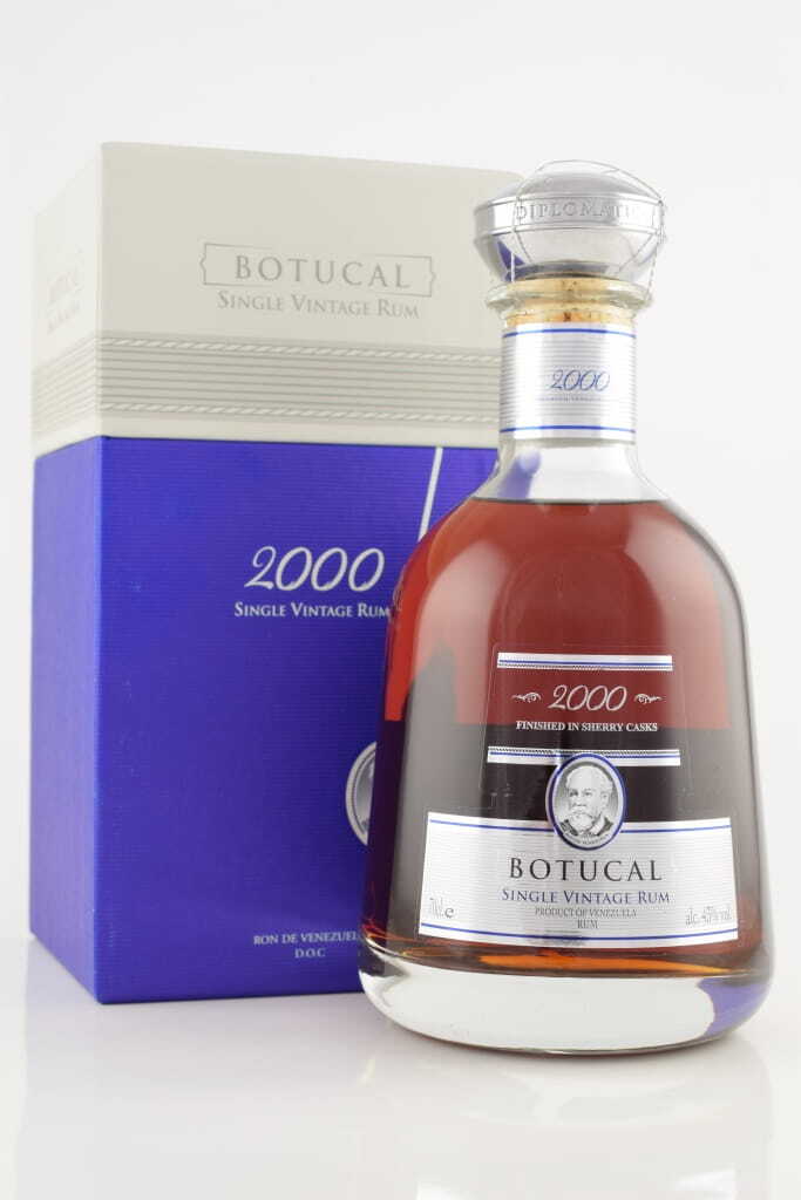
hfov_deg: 22.6
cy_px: 600
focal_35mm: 60
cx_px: 400
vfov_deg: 33.4
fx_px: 2002
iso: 100
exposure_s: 1/15
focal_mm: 40
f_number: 8
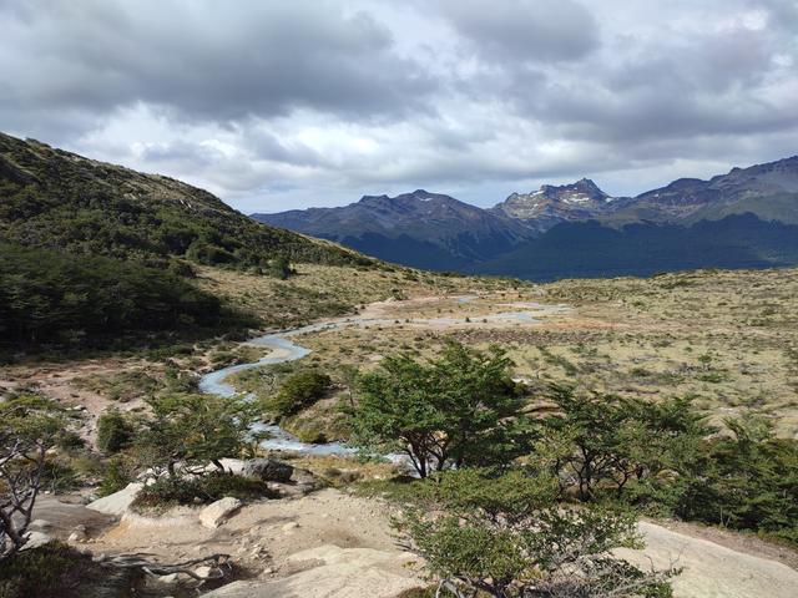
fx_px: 576
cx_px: 399
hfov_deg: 69.4
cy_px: 299
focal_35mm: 25
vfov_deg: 54.9
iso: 50
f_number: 1.9
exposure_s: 1/632
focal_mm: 6.04
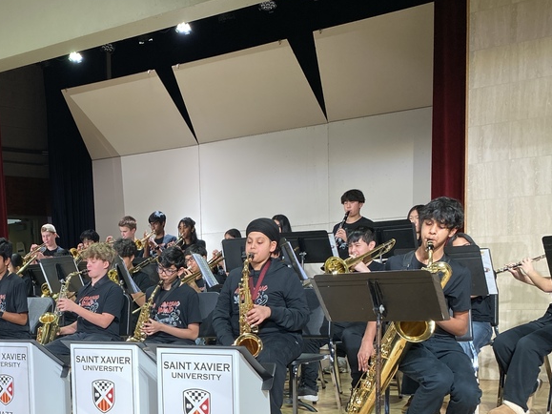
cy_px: 356
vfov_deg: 30.4
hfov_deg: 39.7
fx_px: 733
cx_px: 117
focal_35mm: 46
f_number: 1.8
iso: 80
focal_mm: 4.25
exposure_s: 1/120
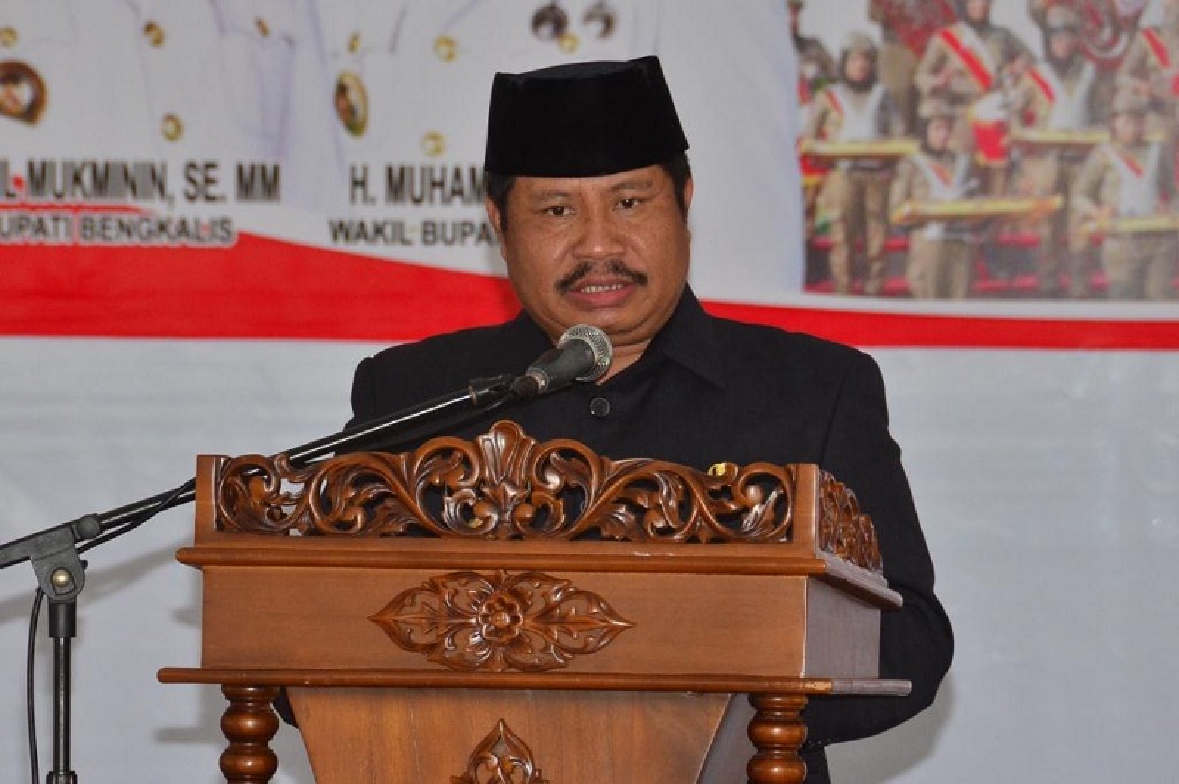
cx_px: 590
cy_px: 392
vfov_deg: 4.6
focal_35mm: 300
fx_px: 9817
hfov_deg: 6.9
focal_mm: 200
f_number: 7.1
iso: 1250
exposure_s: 1/200
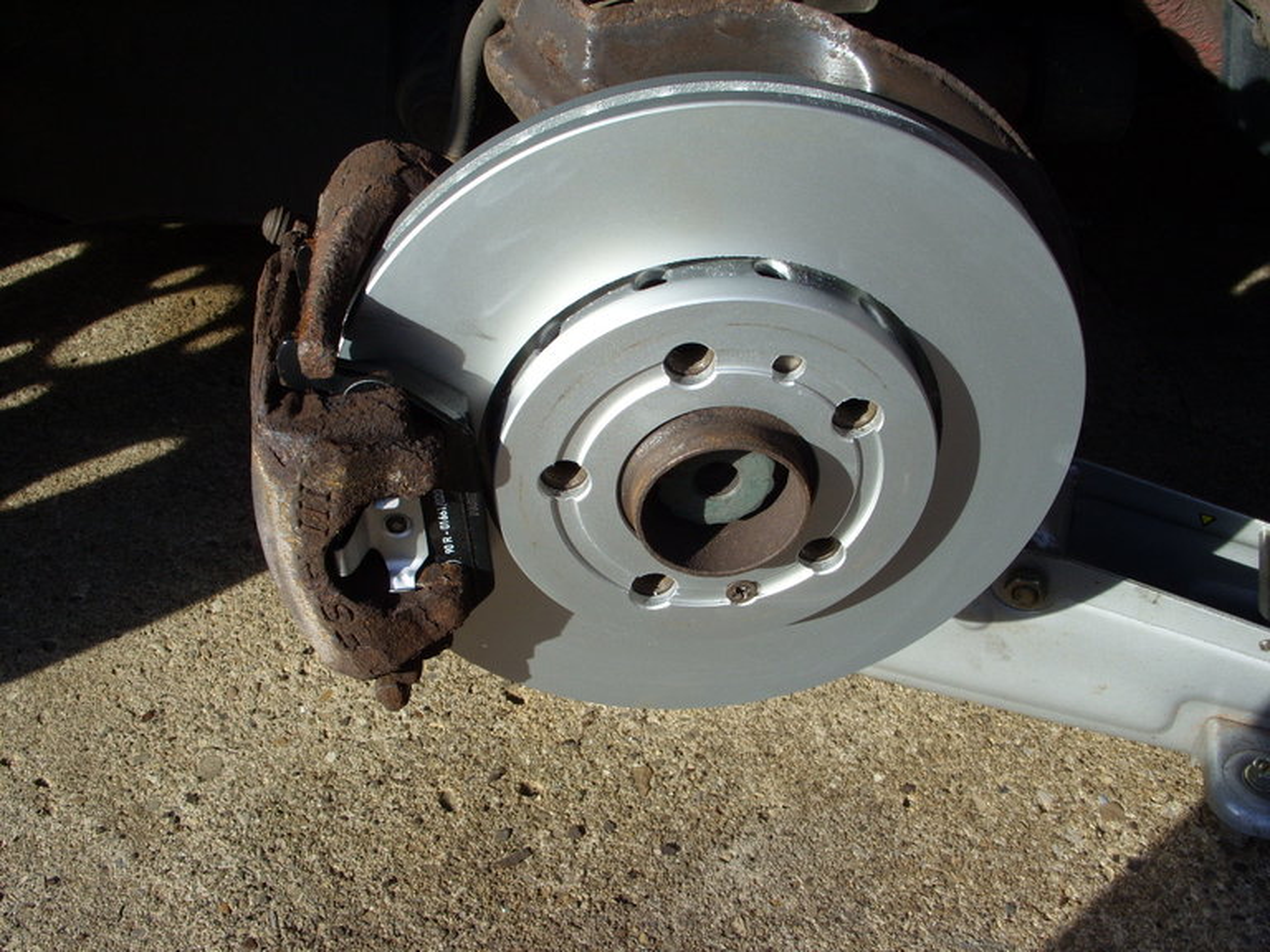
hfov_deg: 49.0
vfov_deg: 37.7
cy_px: 476
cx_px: 635
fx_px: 1394
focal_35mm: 38
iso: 50
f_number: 5.7
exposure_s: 1/209
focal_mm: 7.8
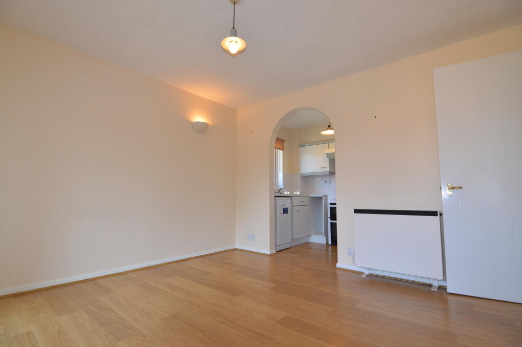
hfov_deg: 95.0
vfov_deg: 72.0
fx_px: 239
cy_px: 174
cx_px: 261
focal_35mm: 16
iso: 400
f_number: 5
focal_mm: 11
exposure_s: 1/100
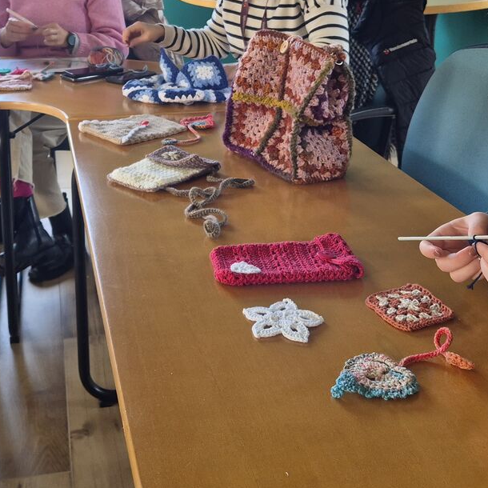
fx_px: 766
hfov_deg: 34.8
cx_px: 142
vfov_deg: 34.1
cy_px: 84
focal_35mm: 48
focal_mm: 5.4
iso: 160
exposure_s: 1/100
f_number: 1.8
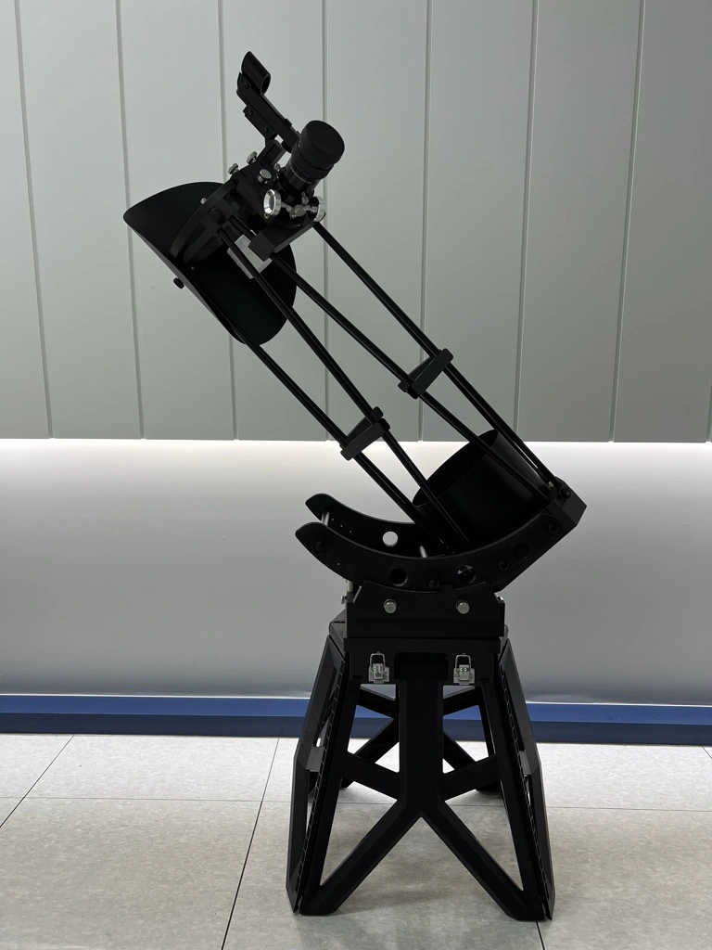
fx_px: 713
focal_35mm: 26
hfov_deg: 53.1
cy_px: 475
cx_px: 356
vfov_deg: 67.3
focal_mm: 5.7
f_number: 1.5
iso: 80
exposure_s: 1/120
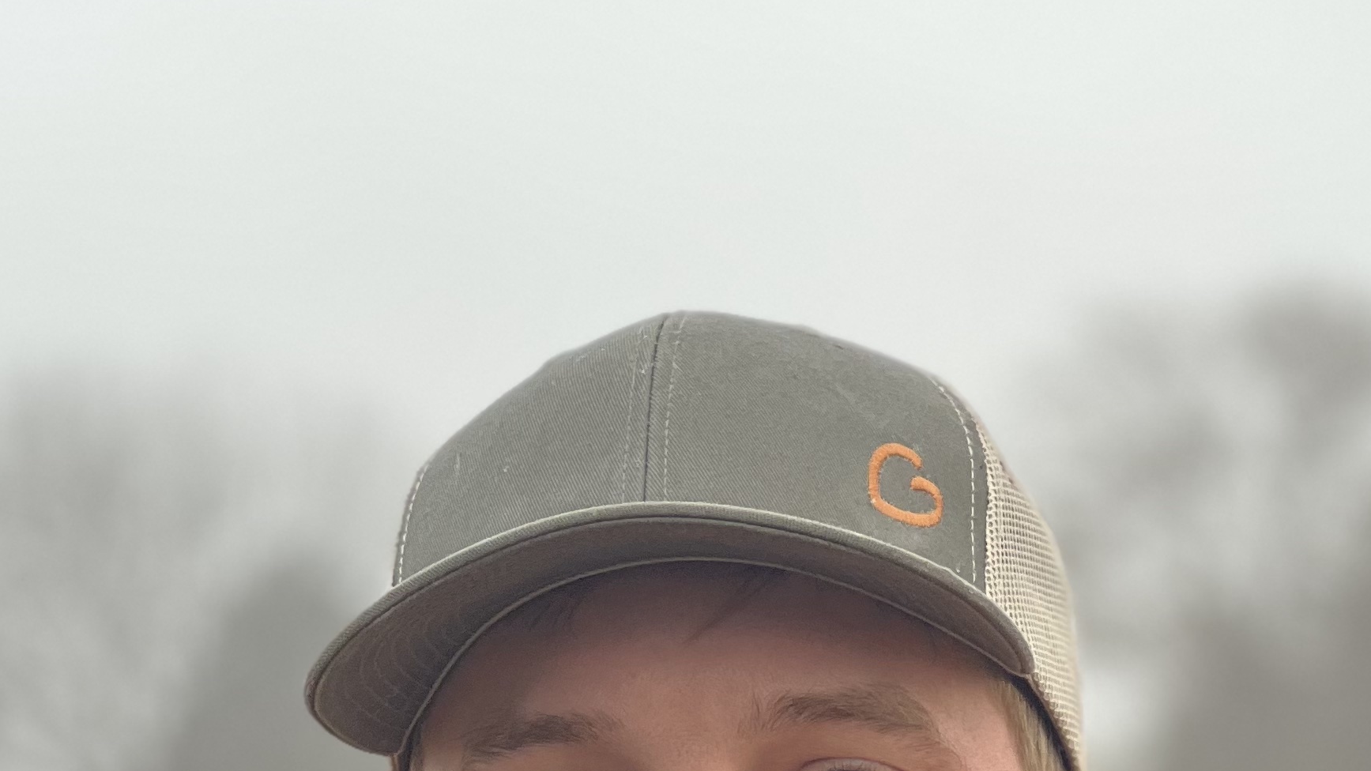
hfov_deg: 11.0
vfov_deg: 6.1
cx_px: 808
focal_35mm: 195
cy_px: 1376
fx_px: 7089
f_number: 2.8
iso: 50
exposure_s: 1/121
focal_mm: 9
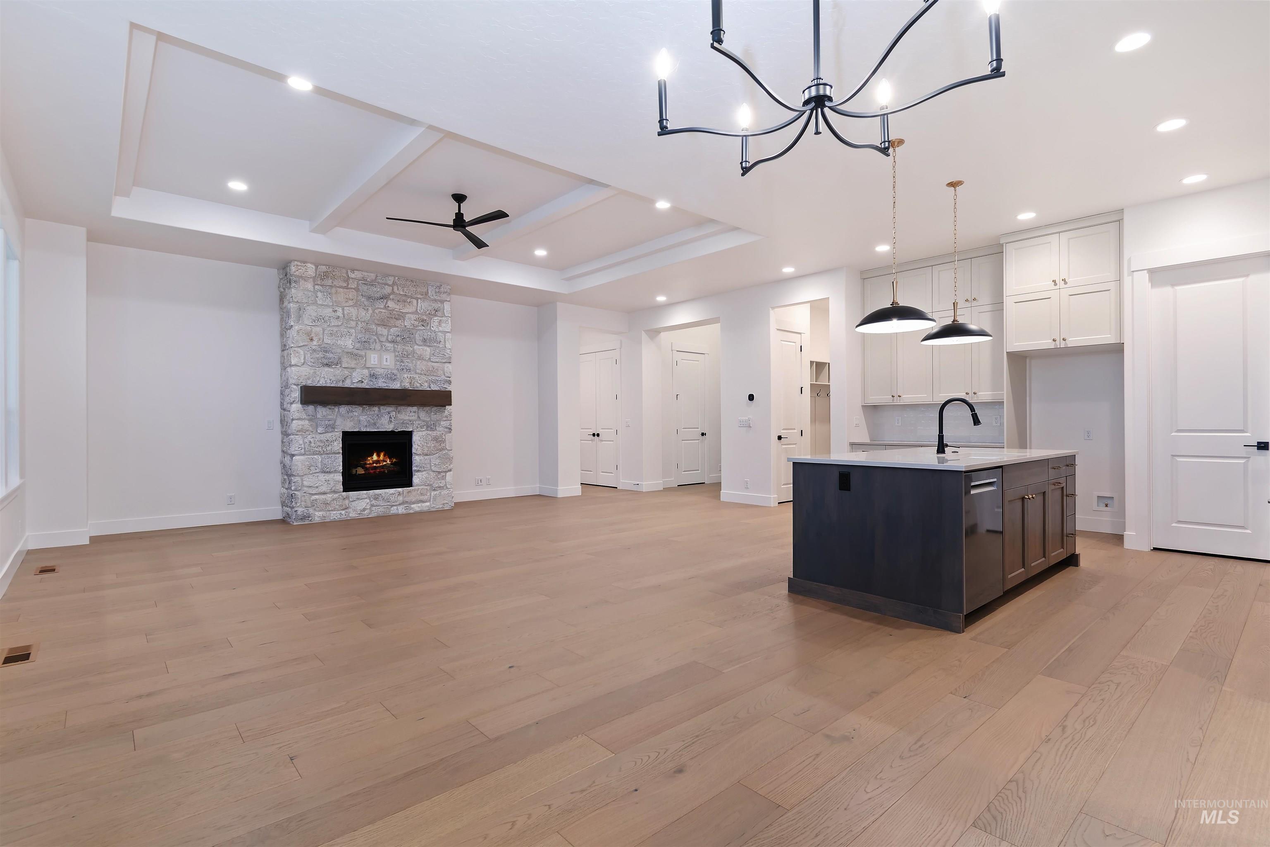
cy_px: 424
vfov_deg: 73.7
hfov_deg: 96.7
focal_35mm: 16
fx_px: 564
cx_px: 635
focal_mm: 11
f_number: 6.3
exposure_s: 1/2
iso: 320
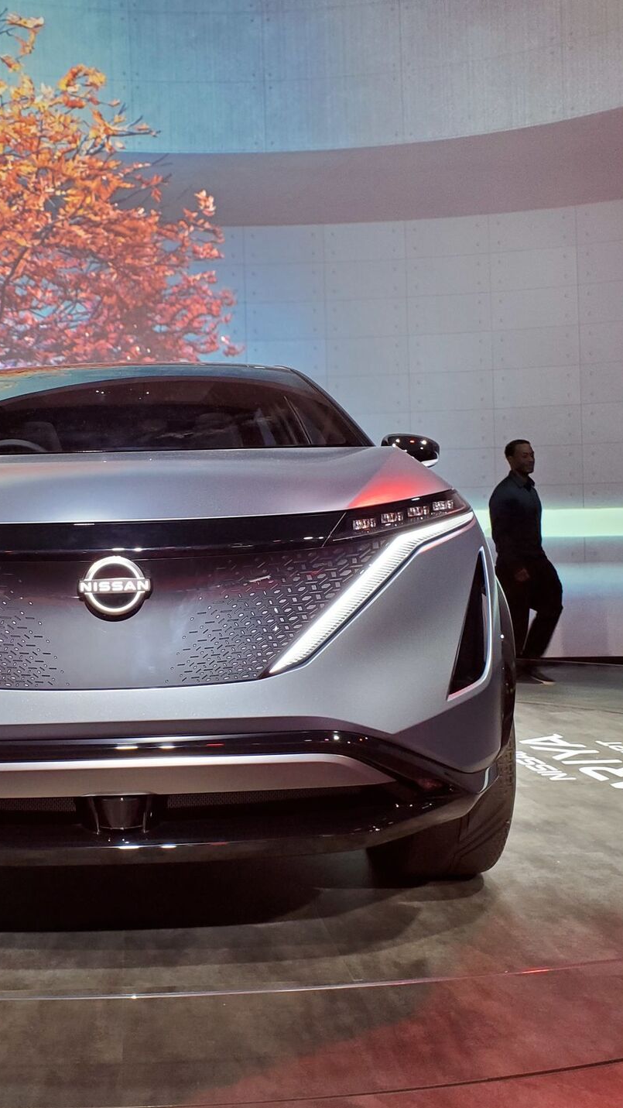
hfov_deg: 30.5
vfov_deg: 52.8
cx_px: 139
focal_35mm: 38
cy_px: 556
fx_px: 1116
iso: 250
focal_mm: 4.3
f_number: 2.4
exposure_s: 1/50
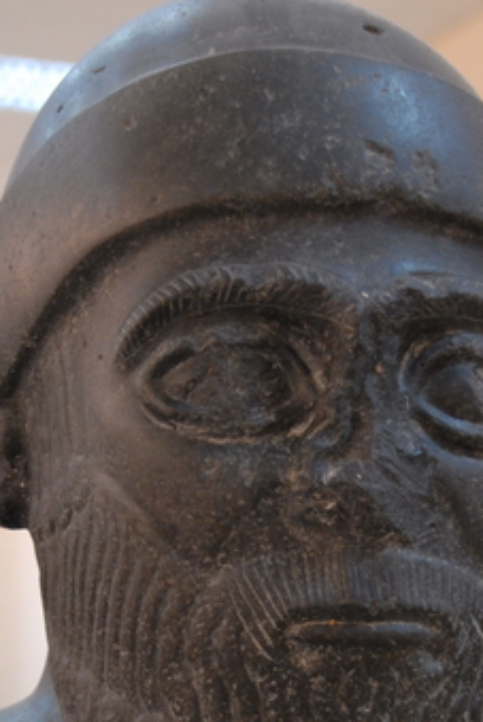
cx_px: 306
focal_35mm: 128
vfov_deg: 15.9
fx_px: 2568
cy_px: 587
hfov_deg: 10.7
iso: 800
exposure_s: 1/15
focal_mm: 44
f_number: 4.5
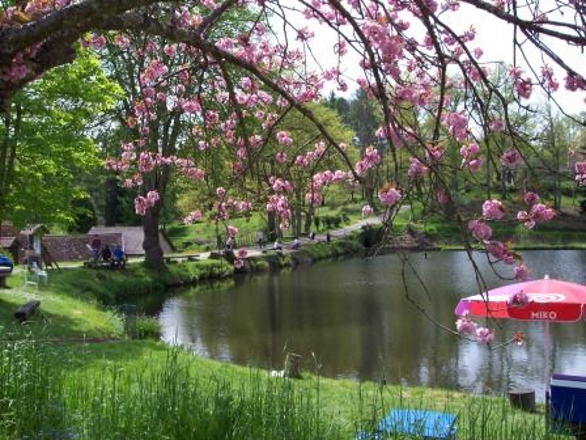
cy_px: 220
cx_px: 293
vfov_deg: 37.7
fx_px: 643
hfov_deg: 49.0
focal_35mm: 38
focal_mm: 8
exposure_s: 1/350
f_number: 4.8
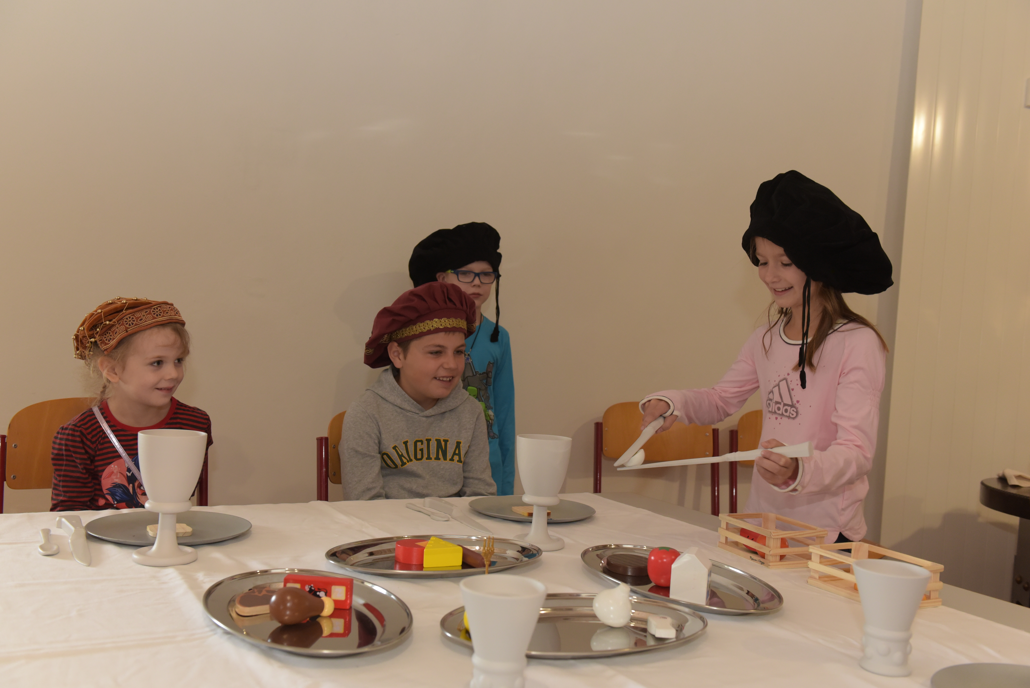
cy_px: 344
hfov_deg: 54.4
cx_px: 515
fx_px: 1002
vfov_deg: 37.9
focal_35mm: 35
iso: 2000
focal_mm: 35
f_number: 5.6
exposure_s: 1/60
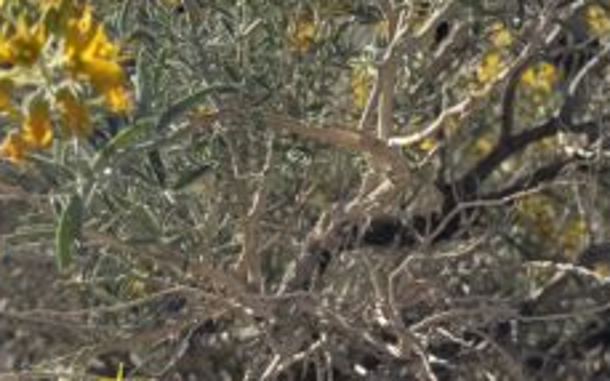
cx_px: 421
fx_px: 1230
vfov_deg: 17.1
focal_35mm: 74
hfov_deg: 27.6
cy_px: -28
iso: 80
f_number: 1.78
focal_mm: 6.76
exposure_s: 1/4950
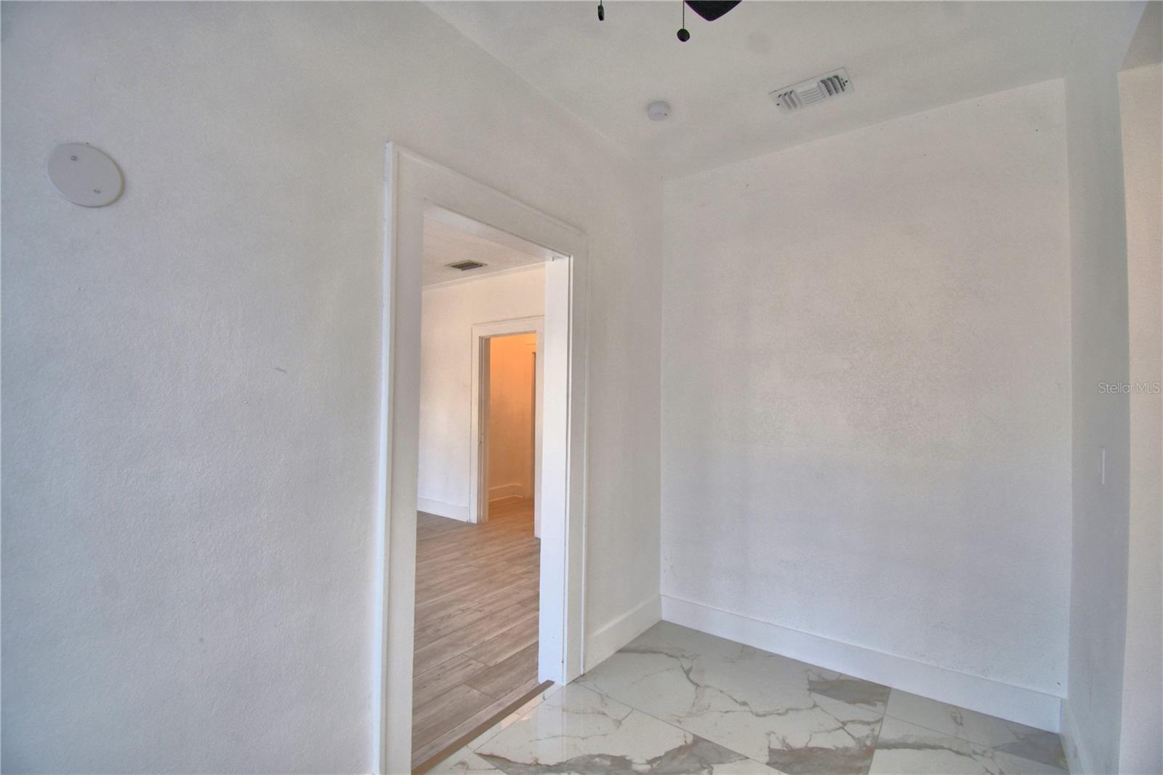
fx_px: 484
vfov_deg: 77.3
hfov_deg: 100.4
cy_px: 388
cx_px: 582
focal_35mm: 15
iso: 200
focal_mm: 10
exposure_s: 1/125
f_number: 4.5
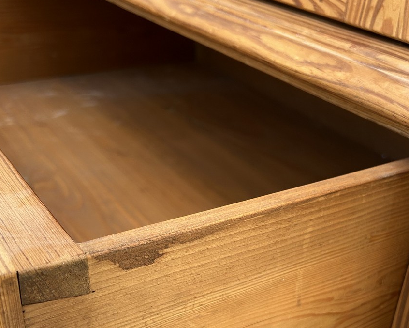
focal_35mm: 48
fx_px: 581
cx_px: 234
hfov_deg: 38.7
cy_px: 261
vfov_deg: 30.7
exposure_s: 1/121
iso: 80
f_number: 1.5
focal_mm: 5.7
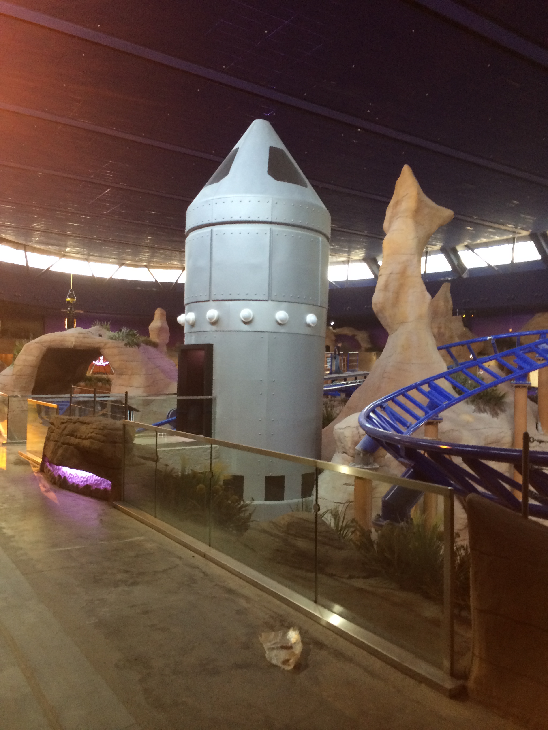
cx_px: 274
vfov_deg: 60.0
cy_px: 365
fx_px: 633
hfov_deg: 46.8
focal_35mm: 30
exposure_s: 1/30
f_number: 2.2
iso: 125
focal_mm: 4.12
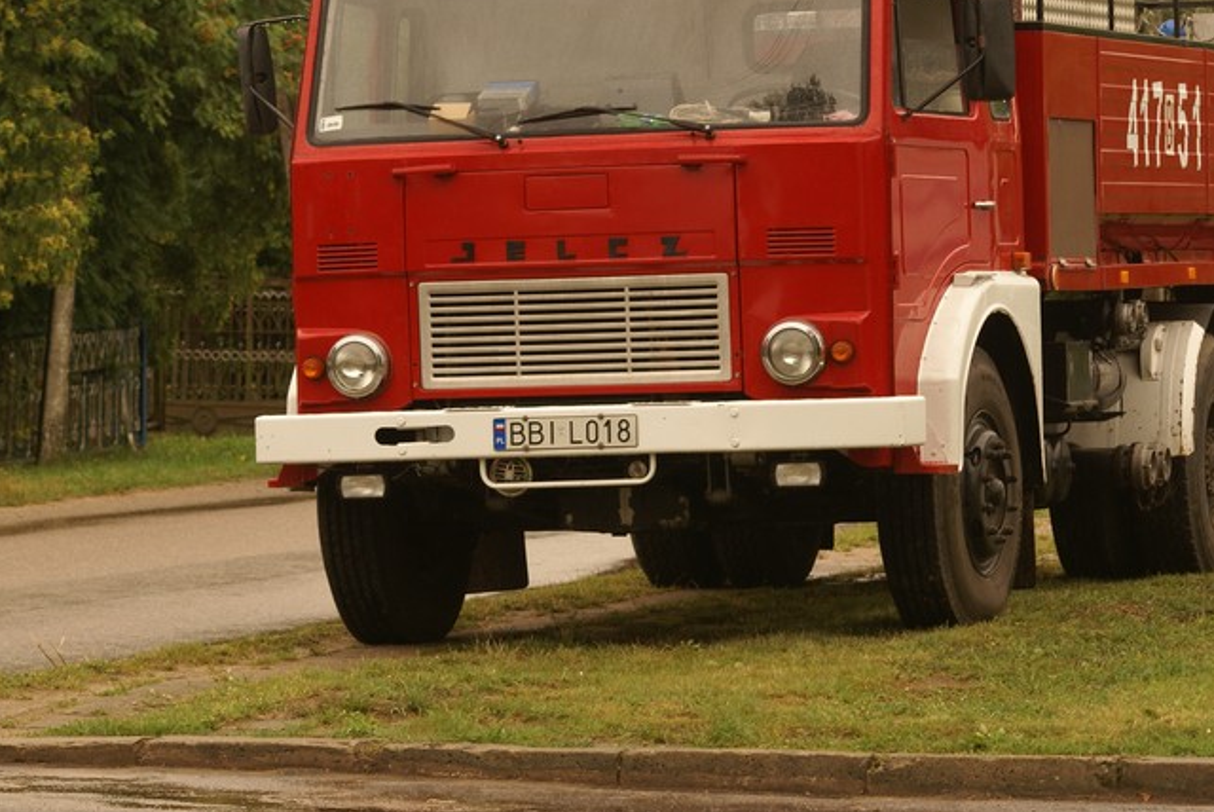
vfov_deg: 6.4
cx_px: 590
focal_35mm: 216
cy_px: 185
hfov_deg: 9.5
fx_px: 7290
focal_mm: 90
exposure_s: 1/160
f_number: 6.3
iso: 100
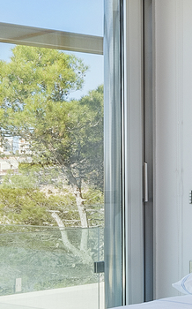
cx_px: 138
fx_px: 823
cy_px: 222
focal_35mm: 98
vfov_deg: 21.1
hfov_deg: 13.3
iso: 100
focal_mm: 14
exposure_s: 1/250
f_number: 8
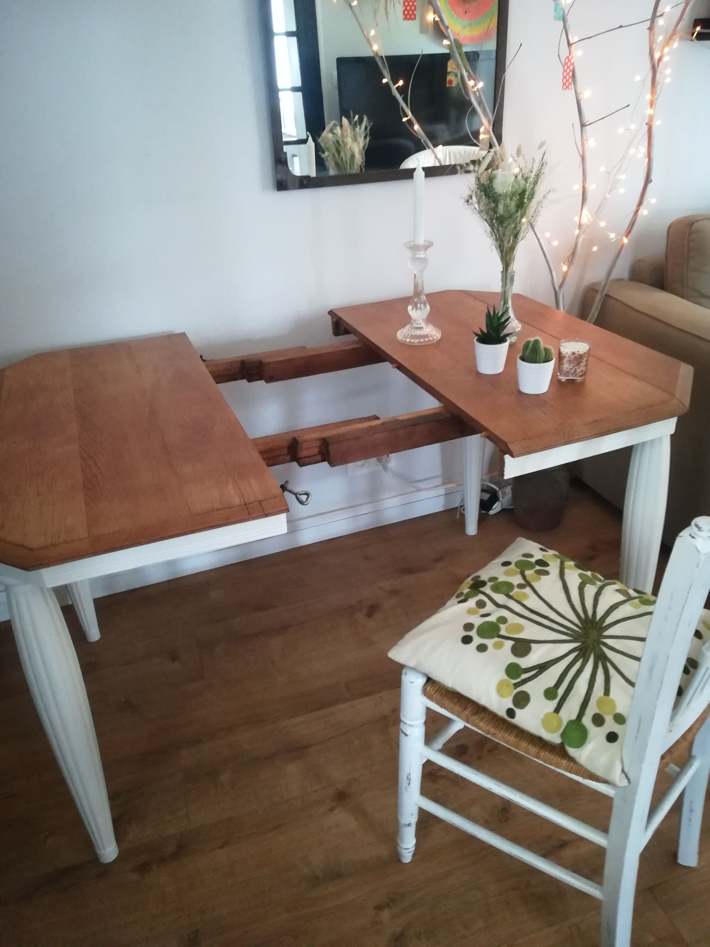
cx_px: 355
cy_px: 474
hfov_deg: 53.1
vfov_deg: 67.3
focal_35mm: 26
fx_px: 711
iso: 800
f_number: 2.2
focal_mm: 3.83
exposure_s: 1/15
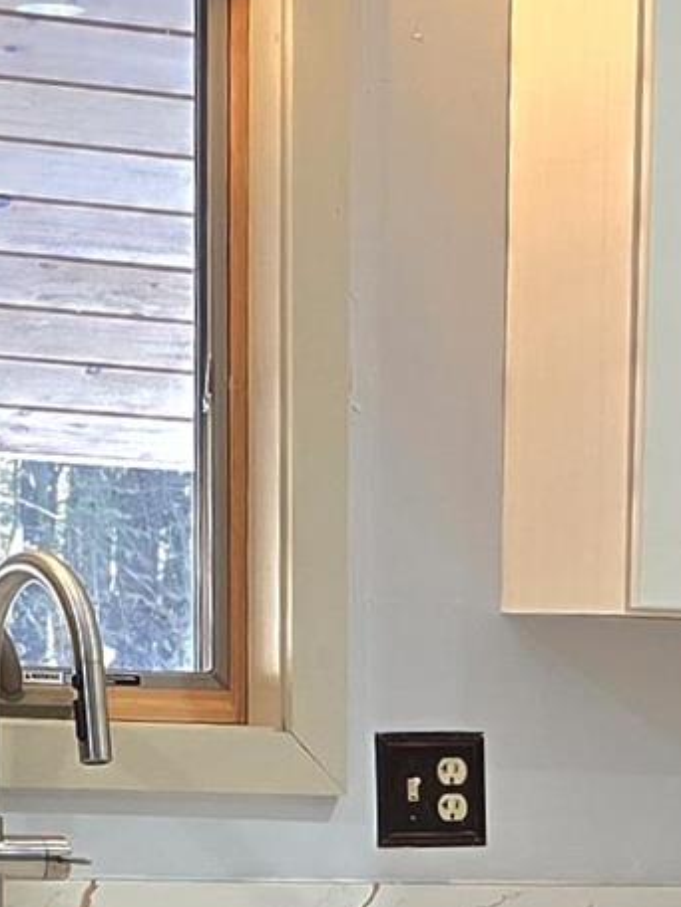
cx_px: 934
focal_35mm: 155
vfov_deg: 12.2
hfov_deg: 9.4
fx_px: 4066
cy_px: 1351
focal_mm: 6.3
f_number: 1.7
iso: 125
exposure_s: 1/120
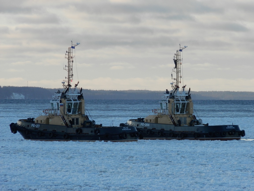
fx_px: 3412
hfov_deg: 4.3
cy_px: 96
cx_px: 127
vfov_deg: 3.2
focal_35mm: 465
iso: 160
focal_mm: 83.2
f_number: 5.7
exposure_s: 1/250
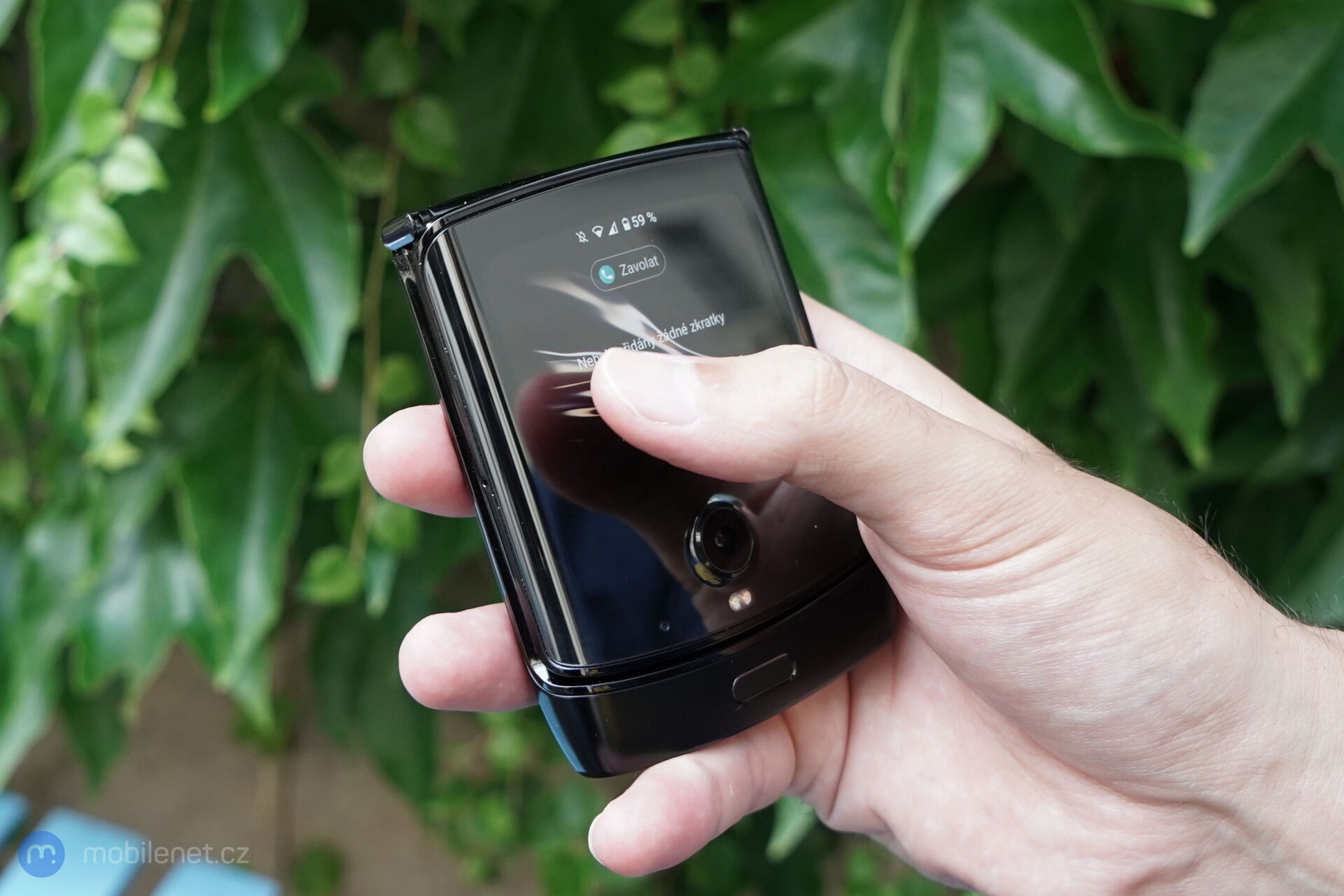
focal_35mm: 24
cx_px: 672
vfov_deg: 53.1
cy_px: 448
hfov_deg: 73.7
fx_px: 896
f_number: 5.6
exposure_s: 1/200
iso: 1000
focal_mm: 24
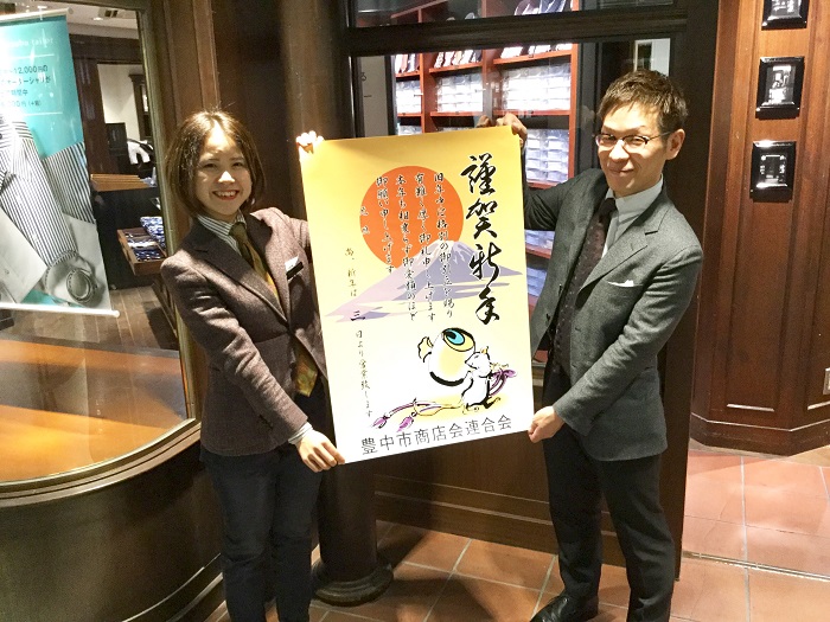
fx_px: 743
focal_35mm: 31
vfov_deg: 45.4
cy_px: 311
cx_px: 415
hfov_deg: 58.4
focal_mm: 3.3
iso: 160
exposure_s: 1/30
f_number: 2.4
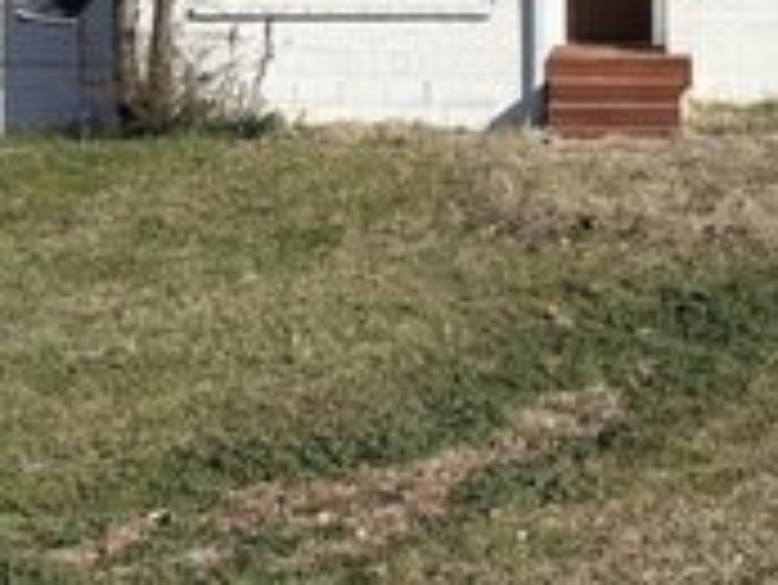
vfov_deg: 18.8
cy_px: -83
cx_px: 607
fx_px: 1687
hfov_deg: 25.6
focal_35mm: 75
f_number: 1.6
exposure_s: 1/4608
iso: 50
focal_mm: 5.96
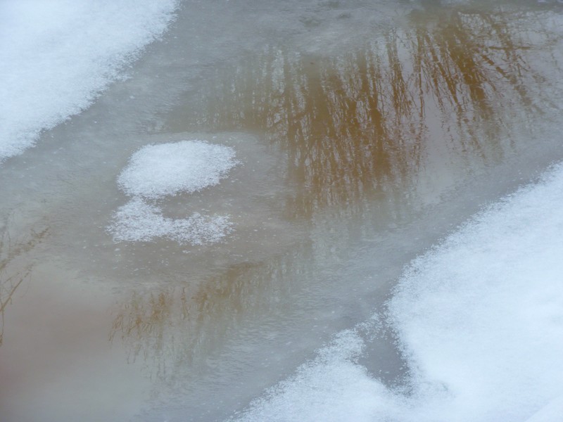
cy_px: 211
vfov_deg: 9.4
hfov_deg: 12.5
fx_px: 2570
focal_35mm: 158
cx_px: 282
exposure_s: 1/40
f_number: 4.8
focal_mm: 26
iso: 100
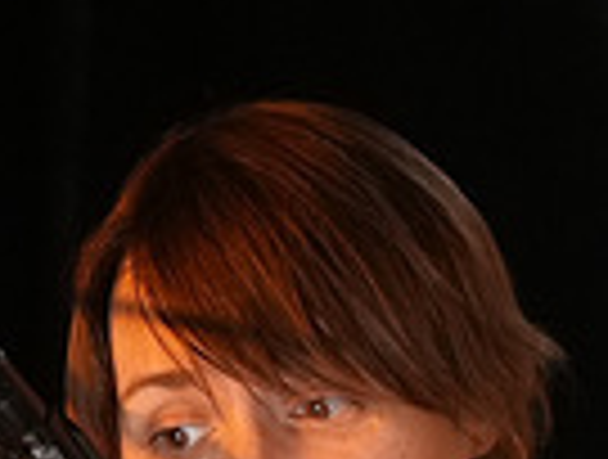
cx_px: 18
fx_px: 7009
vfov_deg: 3.7
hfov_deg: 5.0
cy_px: 734
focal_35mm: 398
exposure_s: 1/100
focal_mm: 70
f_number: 4
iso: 6400
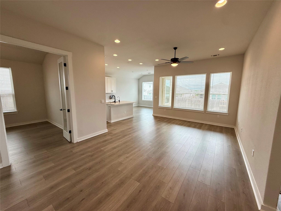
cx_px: 140
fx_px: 114
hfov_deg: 102.1
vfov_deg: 85.7
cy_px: 106
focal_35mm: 14
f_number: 2.2
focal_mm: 2.22
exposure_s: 1/148
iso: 64
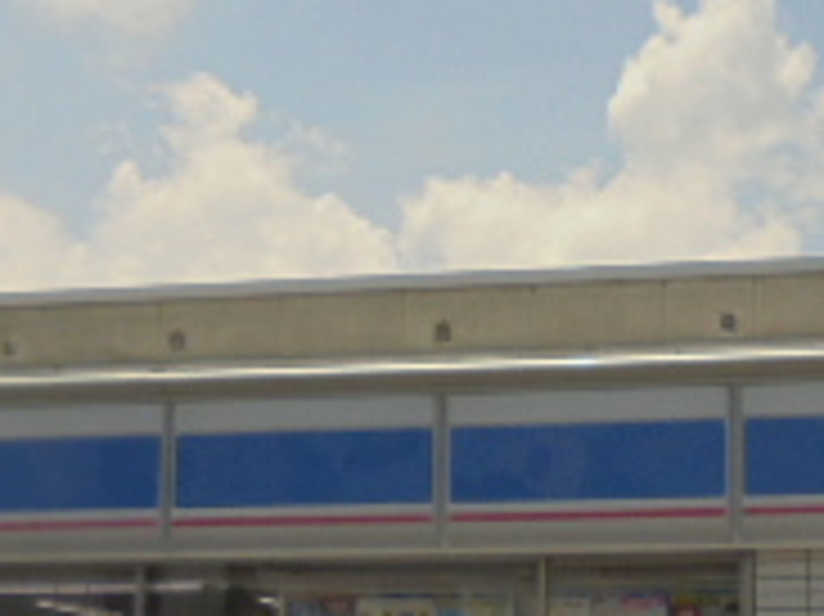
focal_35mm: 91
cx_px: 558
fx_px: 2165
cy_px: 306
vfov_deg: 16.2
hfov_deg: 21.5
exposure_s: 1/200
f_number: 11.5
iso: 100
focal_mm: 4.6
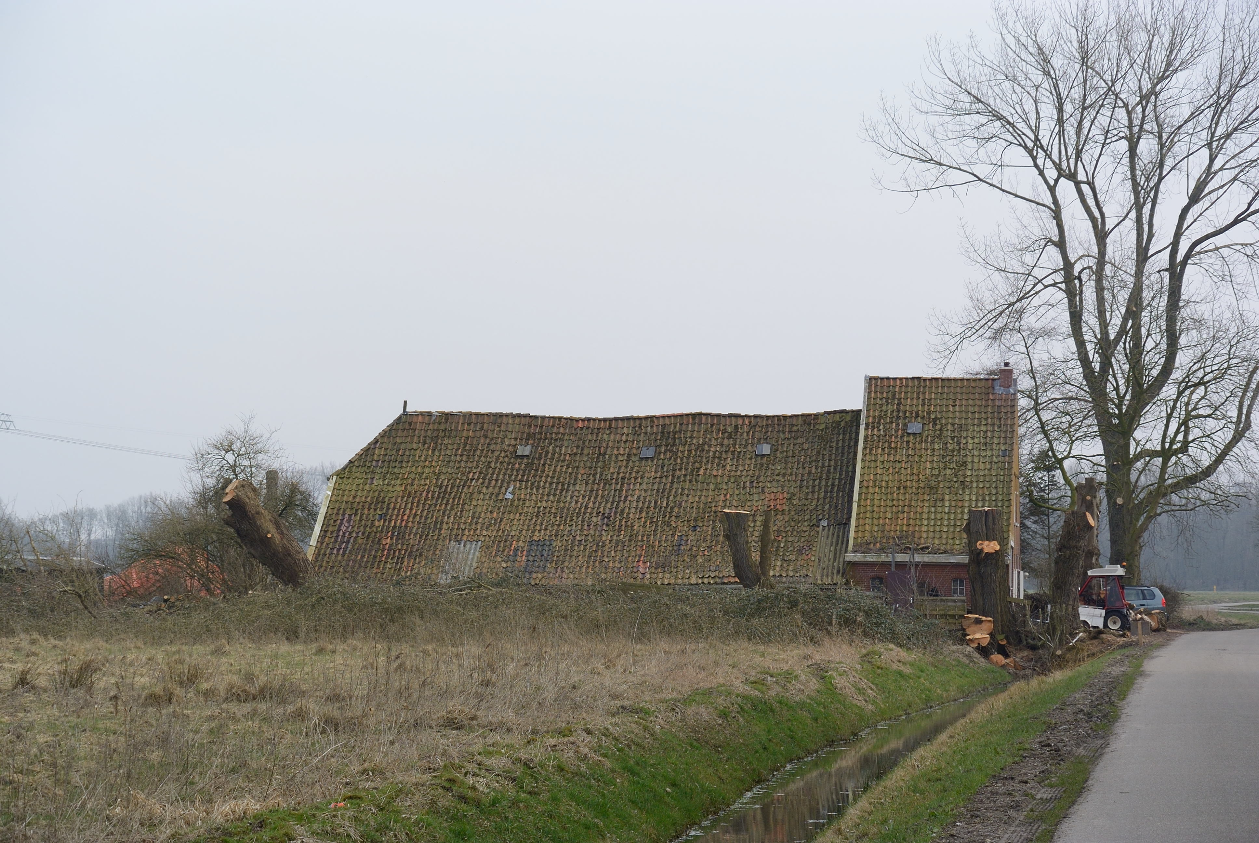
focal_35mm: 97
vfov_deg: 14.1
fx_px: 3396
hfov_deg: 21.0
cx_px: 630
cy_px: 422
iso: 100
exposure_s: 1/500
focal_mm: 36.1
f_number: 4
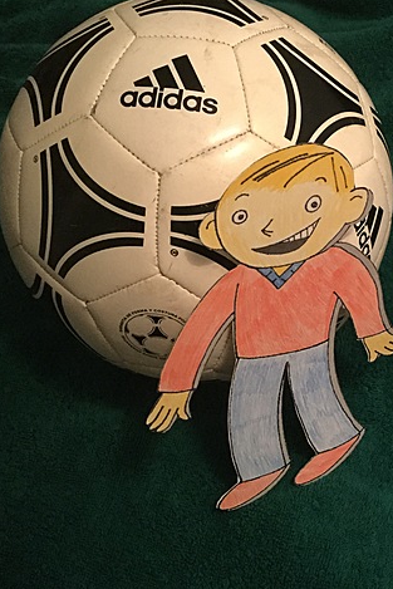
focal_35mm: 44
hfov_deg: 29.5
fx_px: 720
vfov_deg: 44.5
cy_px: 293
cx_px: 336
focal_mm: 3.3
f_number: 2.4
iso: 500
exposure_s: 1/15
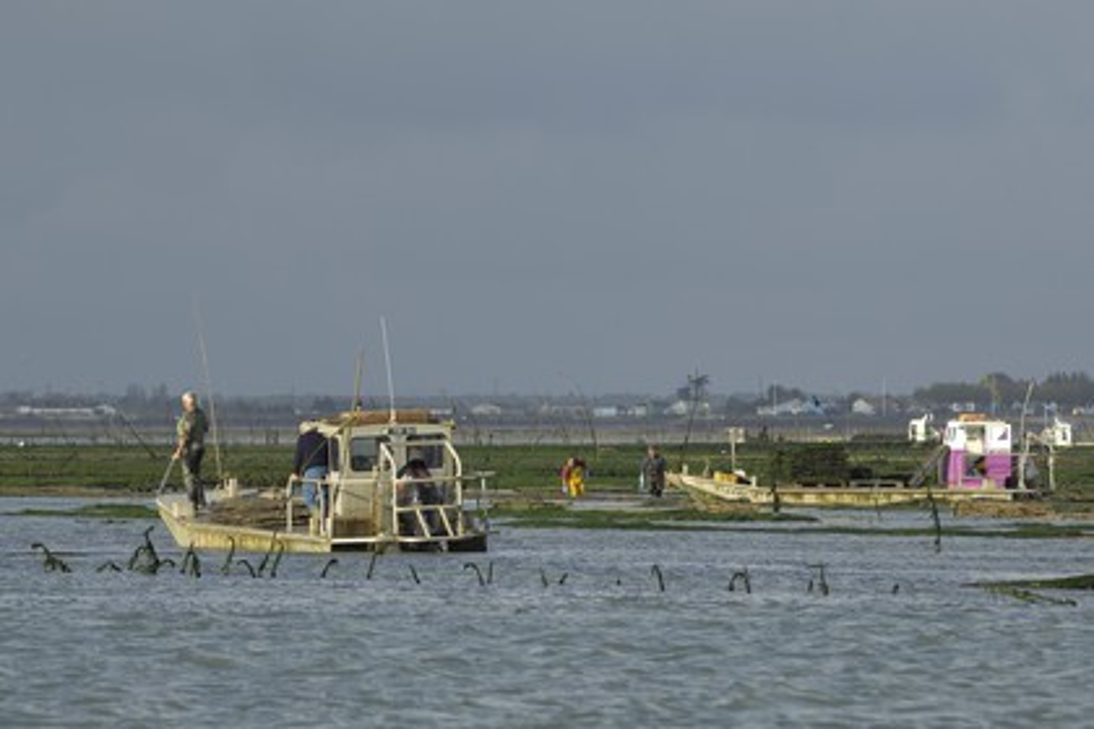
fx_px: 9116
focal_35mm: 300
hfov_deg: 6.9
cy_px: 364
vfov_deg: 4.6
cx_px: 547
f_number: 4.8
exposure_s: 1/400
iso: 100
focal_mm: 200
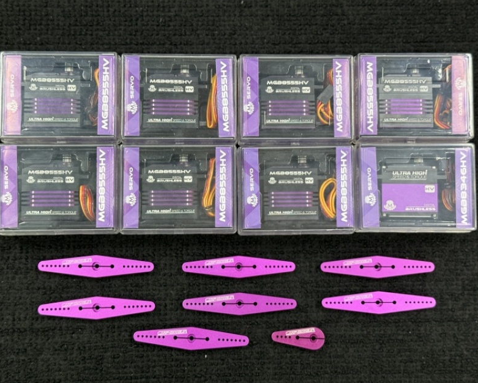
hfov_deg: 36.7
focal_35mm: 51
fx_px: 722
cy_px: 190
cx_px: 237
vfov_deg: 29.7
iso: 250
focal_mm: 6.76
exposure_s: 1/50
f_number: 1.78
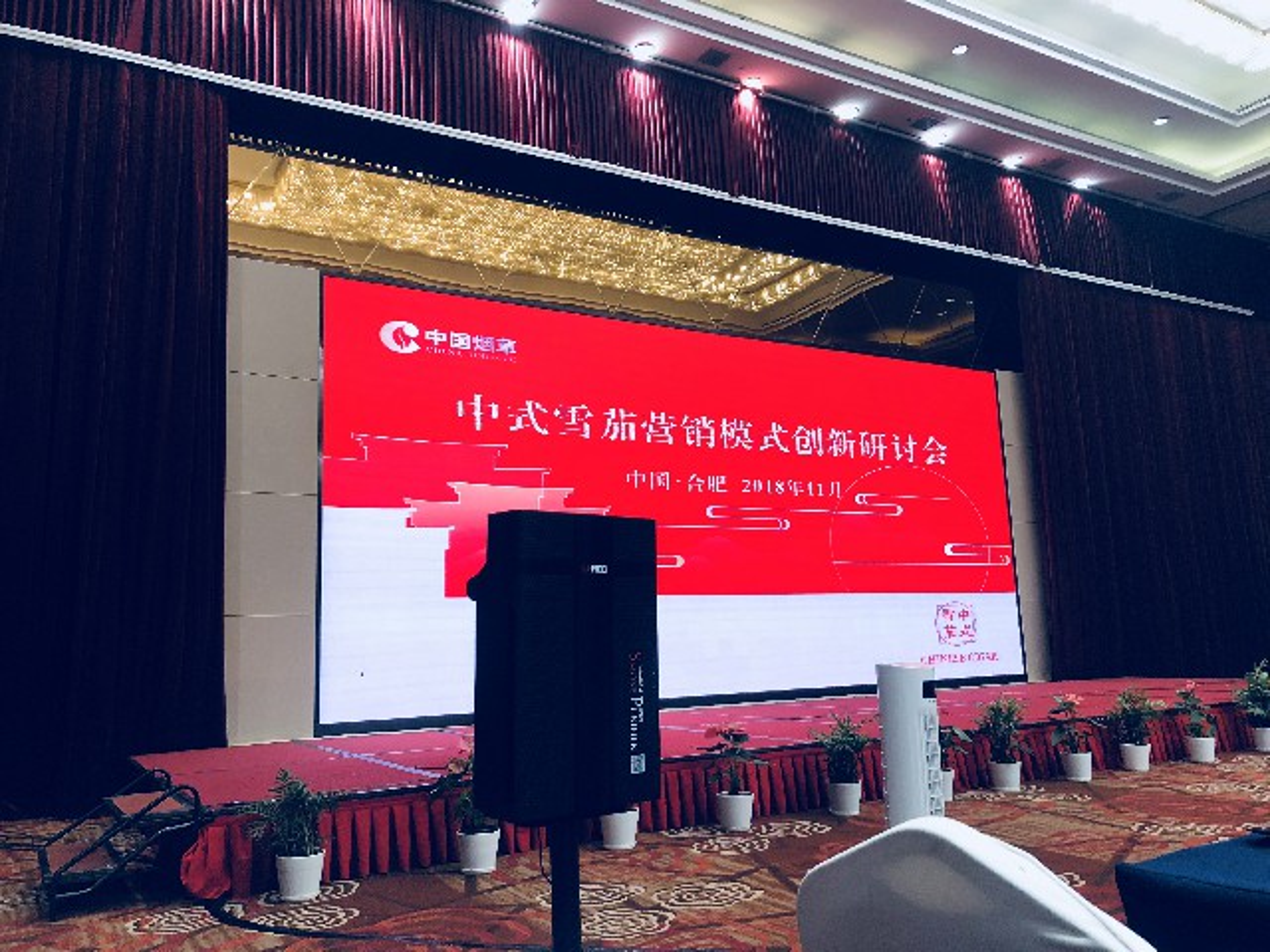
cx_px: 635
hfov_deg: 63.4
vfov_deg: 49.7
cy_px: 476
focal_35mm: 28
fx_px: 1027
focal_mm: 4
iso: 40
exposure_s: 1/33
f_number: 1.8
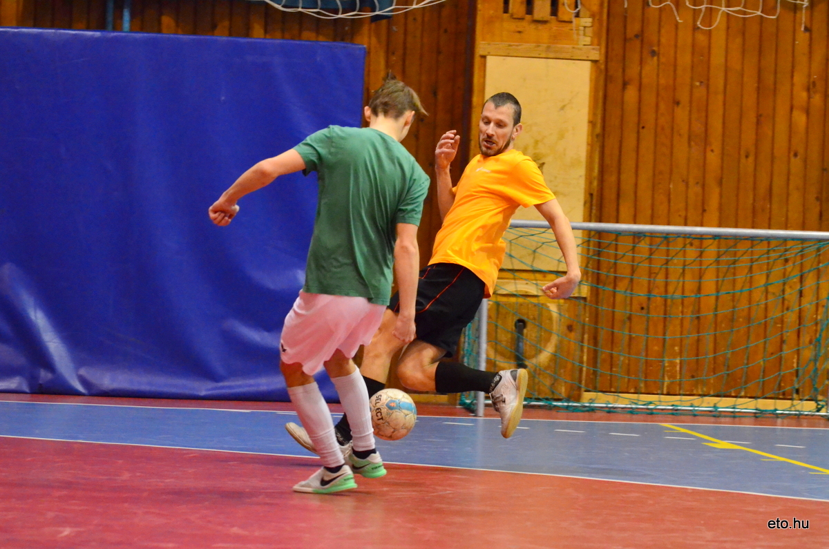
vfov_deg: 8.1
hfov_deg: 12.3
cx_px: 414
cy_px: 274
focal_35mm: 168
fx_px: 3861
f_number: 5
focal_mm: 112
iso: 6400
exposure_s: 1/500
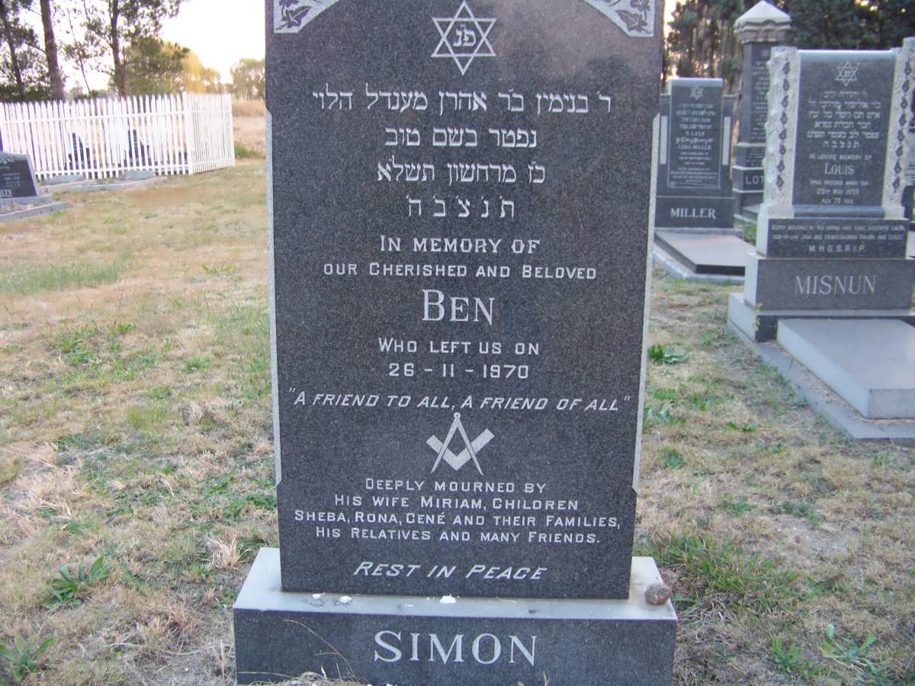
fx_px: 952
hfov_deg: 51.4
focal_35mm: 36
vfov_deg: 39.7
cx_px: 458
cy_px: 343
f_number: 2.8
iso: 145
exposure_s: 1/30
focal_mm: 5.85
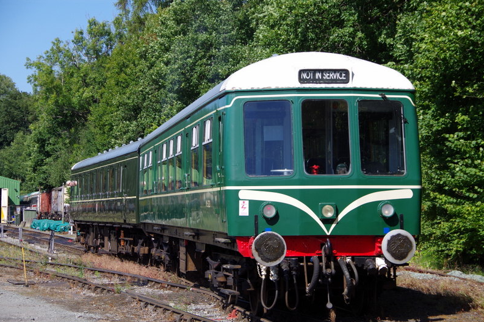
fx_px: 1384
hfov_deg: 19.8
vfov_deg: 13.3
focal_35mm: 103
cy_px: 162
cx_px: 241
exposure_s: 1/400
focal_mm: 68
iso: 200
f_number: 8
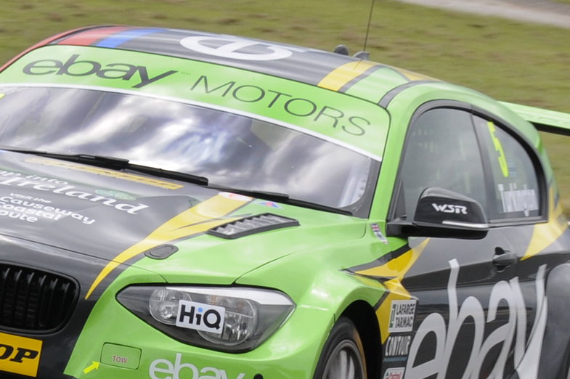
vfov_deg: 6.4
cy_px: 222
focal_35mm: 214
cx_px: 93
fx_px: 3385
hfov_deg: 9.6
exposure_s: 1/400
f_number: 7.1
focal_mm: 70
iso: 200
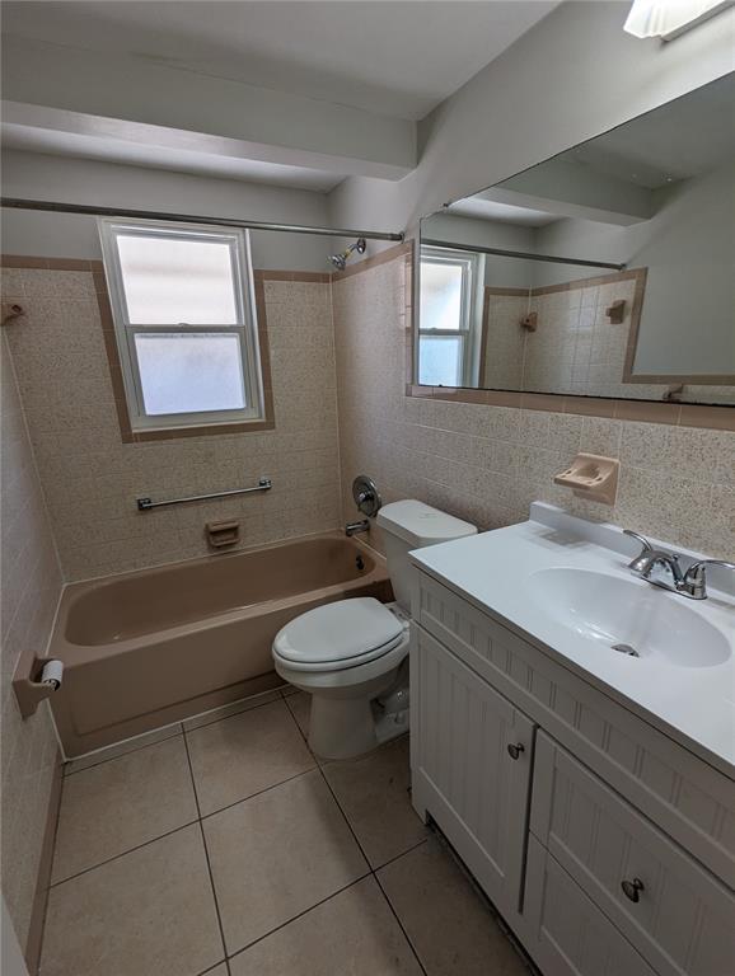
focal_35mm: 16
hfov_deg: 78.2
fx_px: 452
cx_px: 368
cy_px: 488
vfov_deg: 94.4
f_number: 2.2
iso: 44
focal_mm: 2.35
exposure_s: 1/120
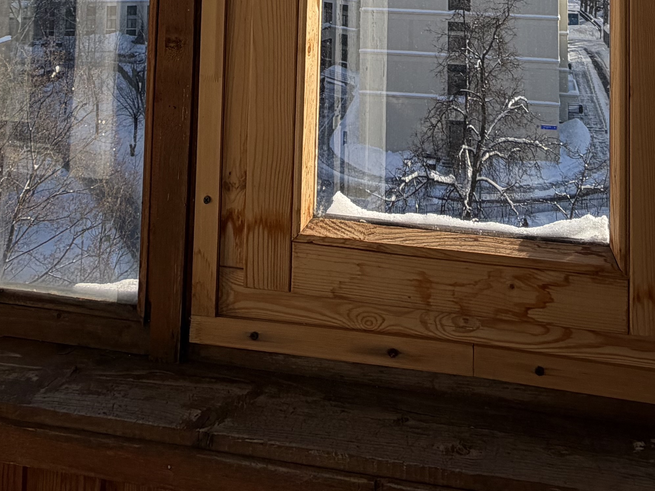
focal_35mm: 40
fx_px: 757
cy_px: -180
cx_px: 402
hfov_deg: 46.5
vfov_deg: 28.2
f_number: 2.2
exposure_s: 1/770
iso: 25
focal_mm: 2.22
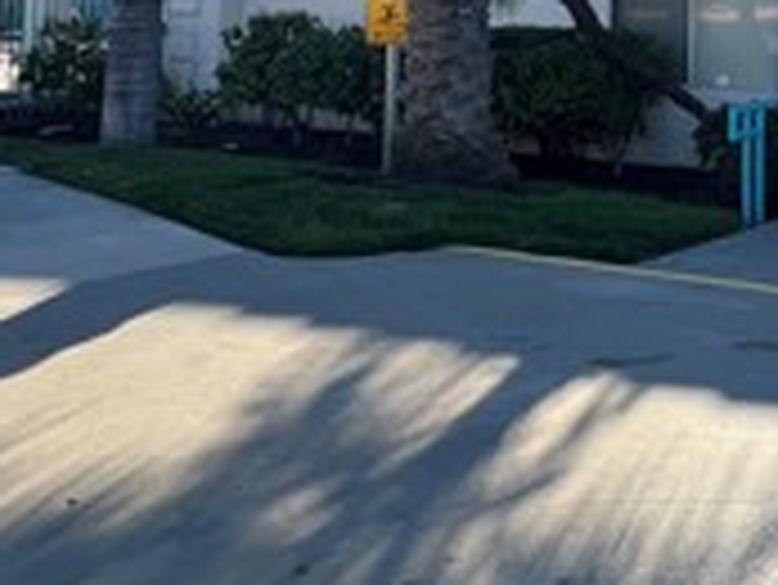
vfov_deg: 26.8
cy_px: -122
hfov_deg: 34.3
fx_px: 1080
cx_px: 854
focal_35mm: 48
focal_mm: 1.57
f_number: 1.8
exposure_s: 1/626
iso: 32
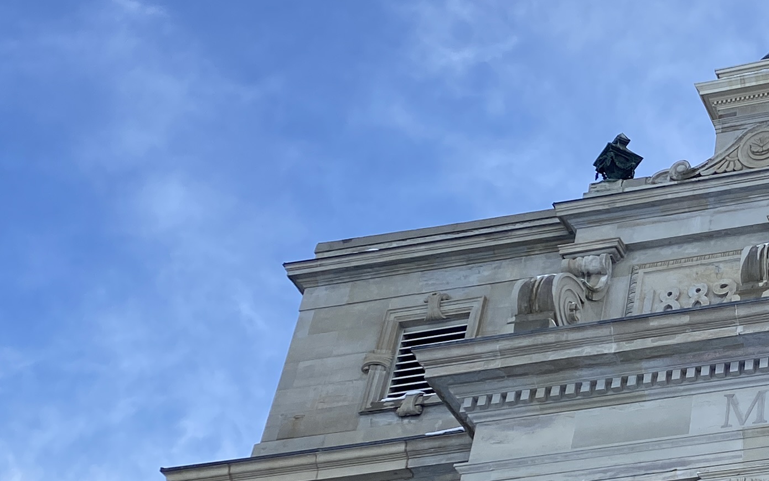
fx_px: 1677
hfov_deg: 24.1
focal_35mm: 80
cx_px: 859
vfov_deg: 16.3
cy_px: 339
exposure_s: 1/1996
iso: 32
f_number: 1.8
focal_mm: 4.25
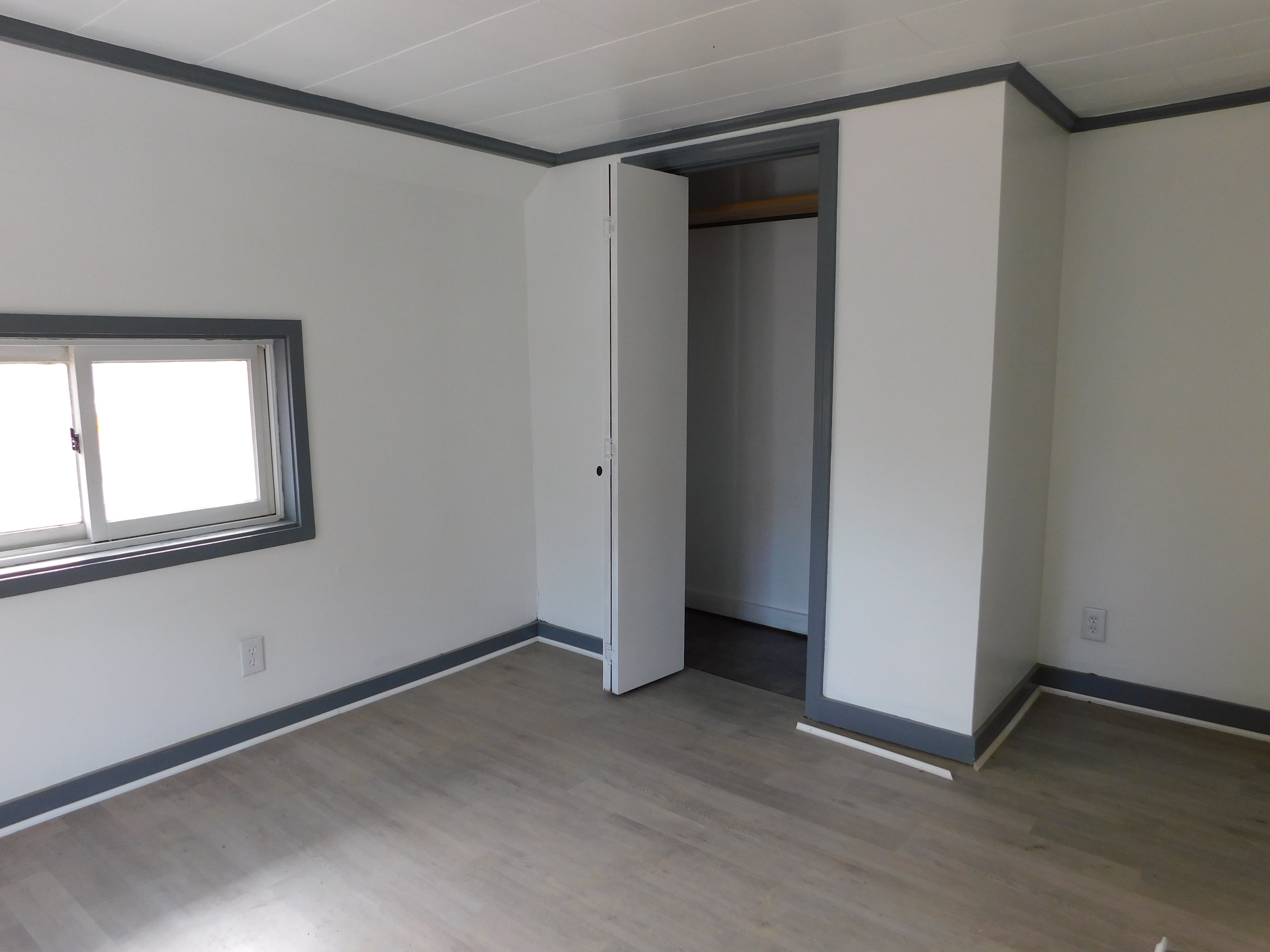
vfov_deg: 58.9
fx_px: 844
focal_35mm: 23
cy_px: 476
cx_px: 635
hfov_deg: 73.9
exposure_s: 1/40
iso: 125
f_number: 3
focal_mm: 4
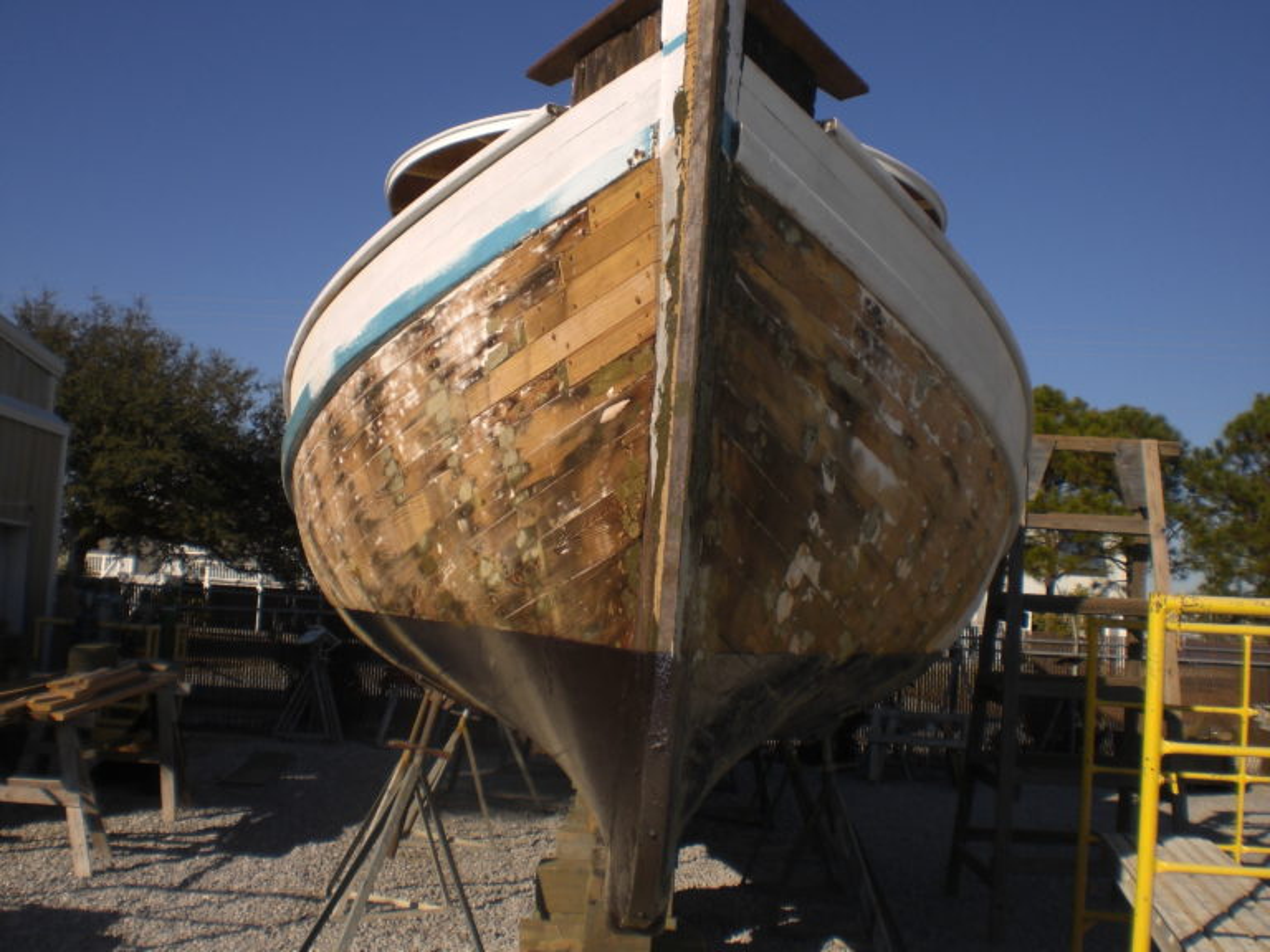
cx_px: 635
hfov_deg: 49.0
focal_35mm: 38
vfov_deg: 37.7
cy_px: 476
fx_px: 1394
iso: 50
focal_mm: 6.3
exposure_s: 1/640
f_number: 4.4
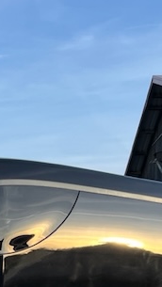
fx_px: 724
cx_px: -41
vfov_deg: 21.7
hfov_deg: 12.4
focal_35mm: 95
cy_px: 277
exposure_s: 1/991
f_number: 1.5
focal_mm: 5.7
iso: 50
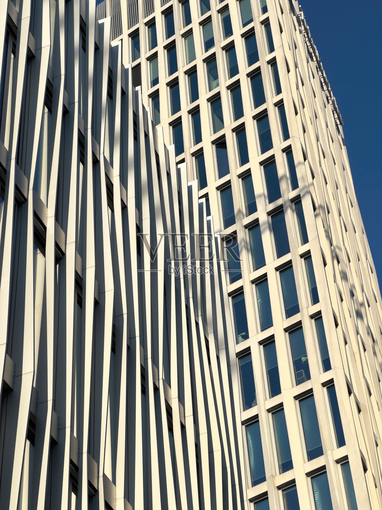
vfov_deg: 25.3
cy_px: 255
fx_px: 1133
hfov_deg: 19.1
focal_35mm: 77
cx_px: 191
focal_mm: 9
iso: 25
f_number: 2.8
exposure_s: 1/1488
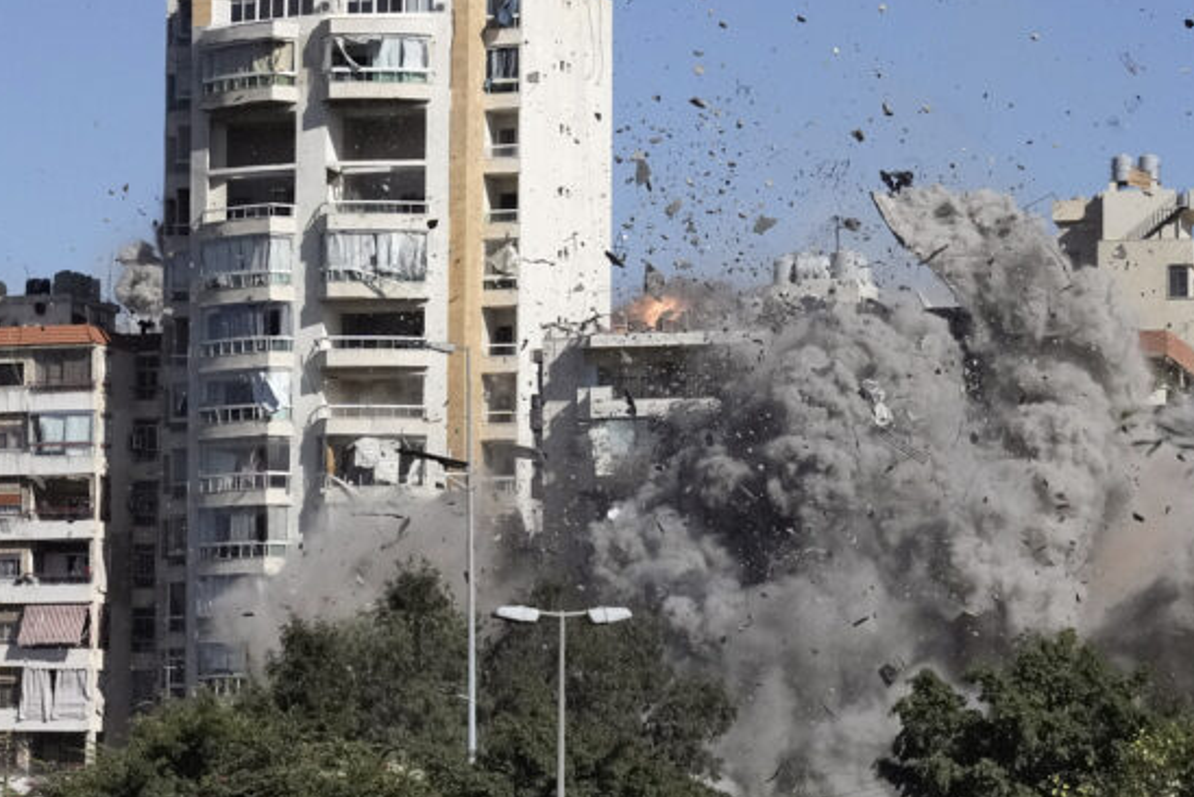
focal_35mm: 87
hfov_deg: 23.2
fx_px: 2887
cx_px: 865
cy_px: 523
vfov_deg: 15.7
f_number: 5.6
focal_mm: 53
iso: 3200
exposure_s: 1/32000
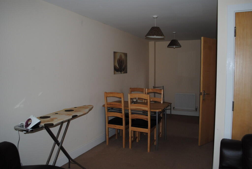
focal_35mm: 27
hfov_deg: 67.3
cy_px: 84
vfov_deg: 48.0
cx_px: 126
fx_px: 189
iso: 200
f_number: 3.5
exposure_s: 1/60
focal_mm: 18
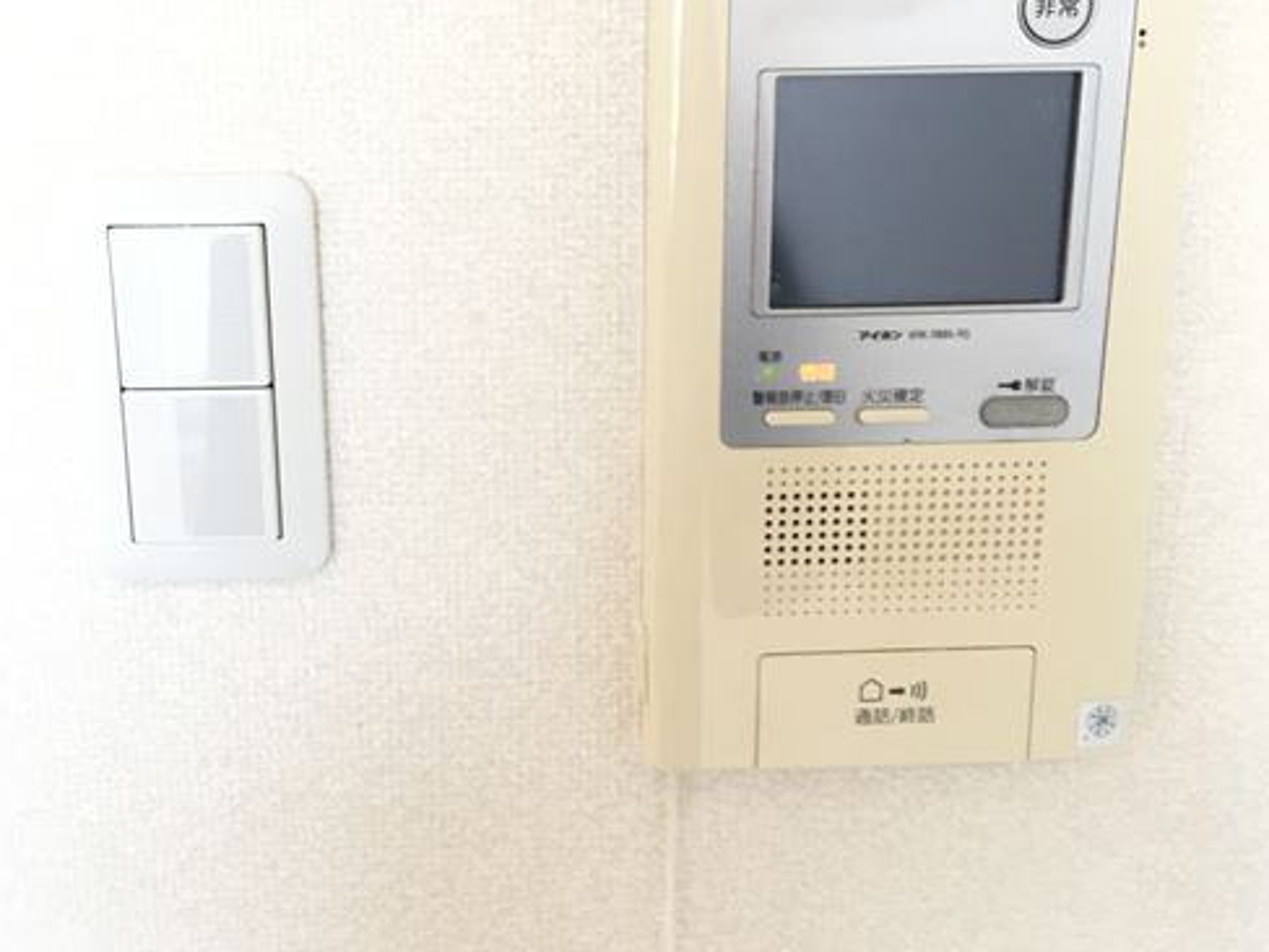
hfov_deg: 48.8
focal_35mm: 38
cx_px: 530
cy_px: 432
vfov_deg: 37.7
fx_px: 1393
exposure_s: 1/30
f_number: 2.2
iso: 40
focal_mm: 4.15
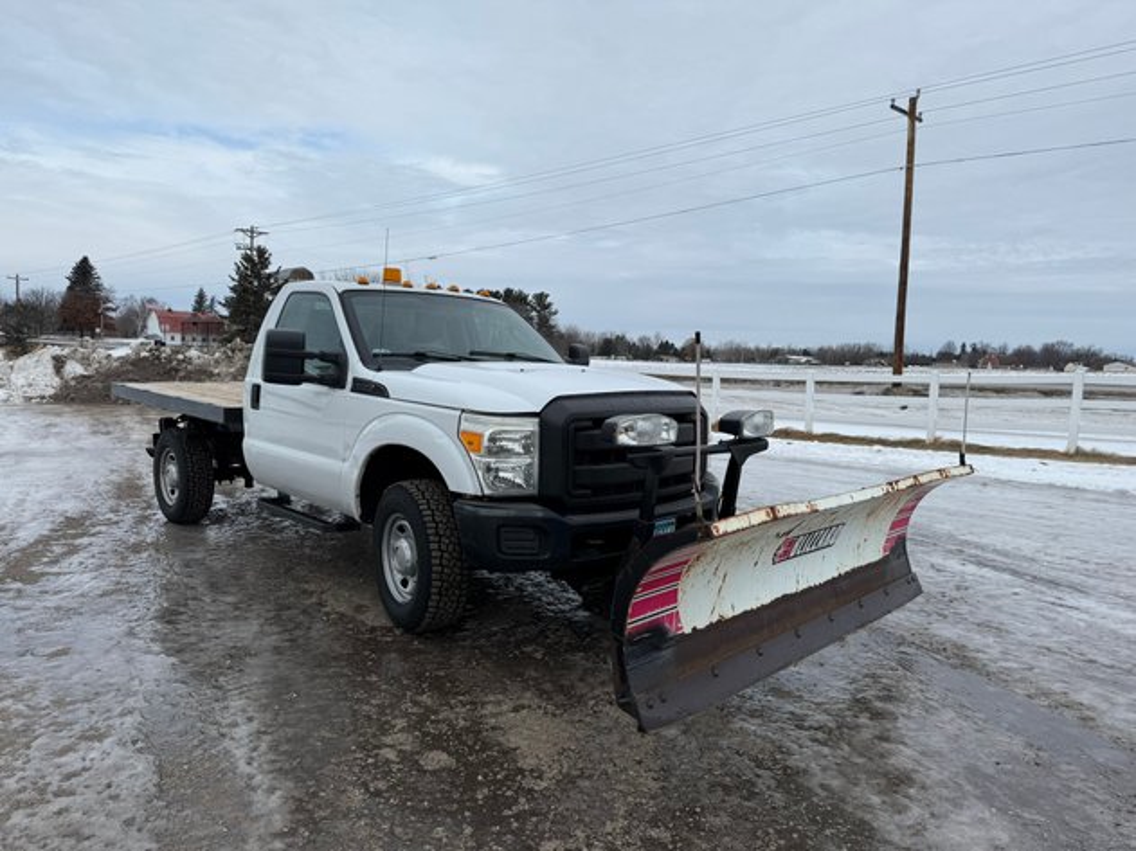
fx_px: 787
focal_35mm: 24
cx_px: 568
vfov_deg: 56.8
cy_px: 426
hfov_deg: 71.6
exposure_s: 1/4167
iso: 80
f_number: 1.78
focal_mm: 6.76
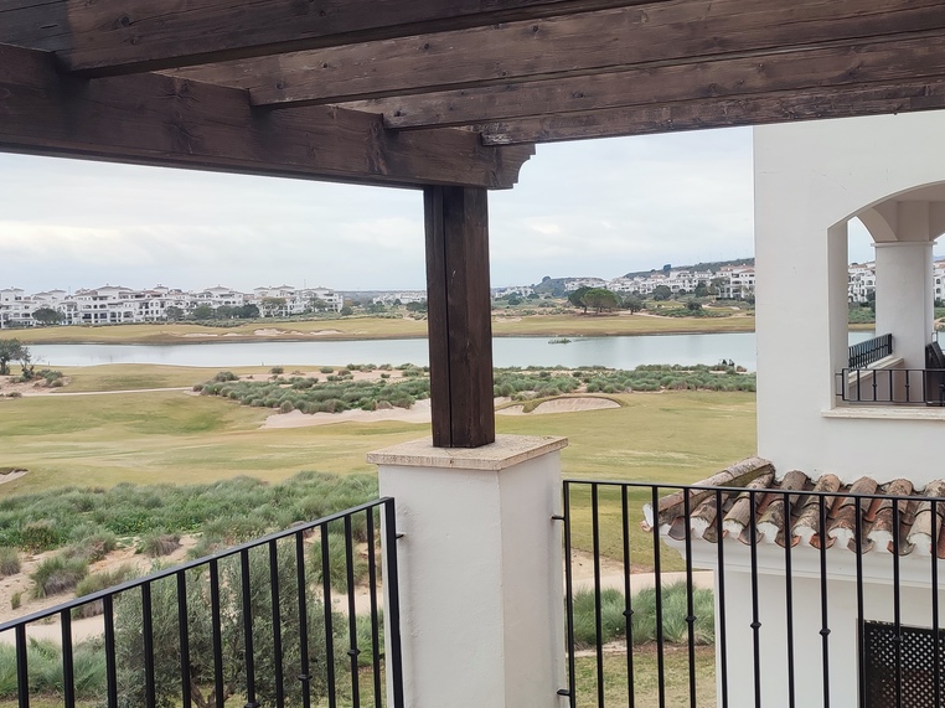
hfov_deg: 44.6
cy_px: 336
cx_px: 562
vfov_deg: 34.3
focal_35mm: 42
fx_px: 1146
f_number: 1.9
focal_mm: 6.04
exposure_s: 1/155
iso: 50
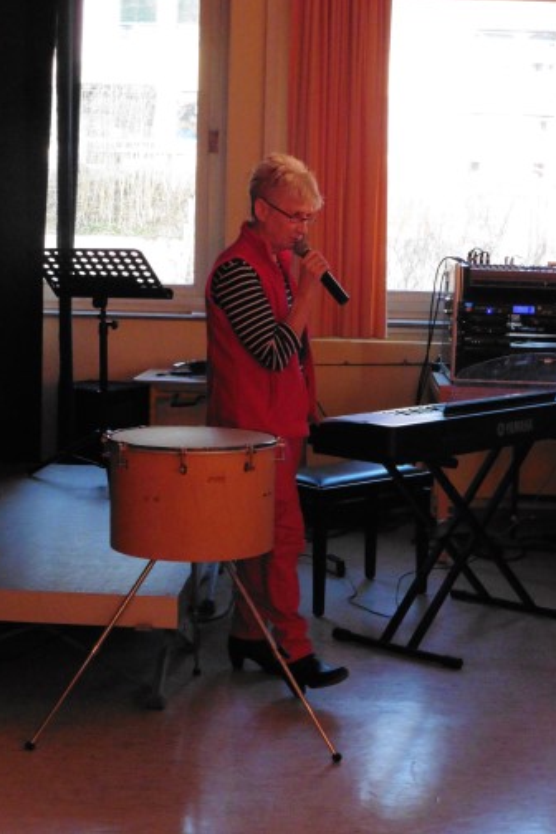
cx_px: 268
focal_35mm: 69
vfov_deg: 29.2
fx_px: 1598
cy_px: 416
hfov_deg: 19.7
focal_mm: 11.7
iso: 1250
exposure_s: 1/160
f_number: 4.9
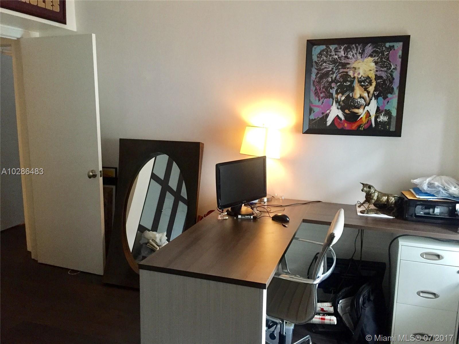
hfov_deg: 61.7
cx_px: 230
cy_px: 172
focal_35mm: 29
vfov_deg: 48.2
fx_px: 385
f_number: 2.2
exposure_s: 1/30
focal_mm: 4.15
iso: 250
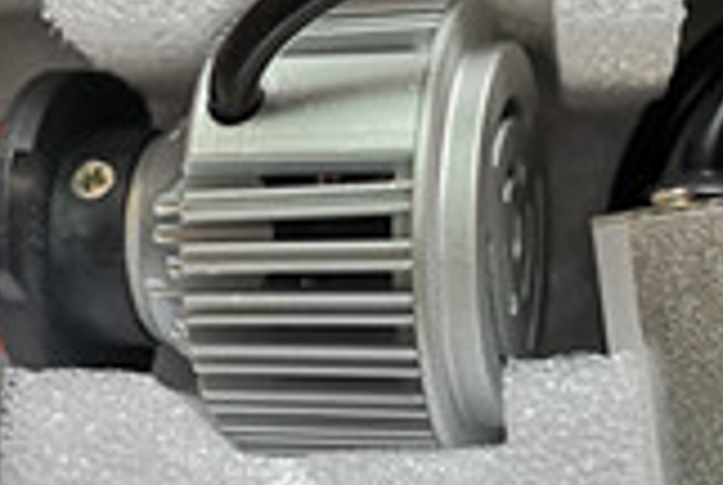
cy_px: 362
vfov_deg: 15.7
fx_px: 1750
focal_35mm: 87
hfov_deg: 23.3
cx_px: 346
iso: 200
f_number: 1.6
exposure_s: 3
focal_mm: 3.95
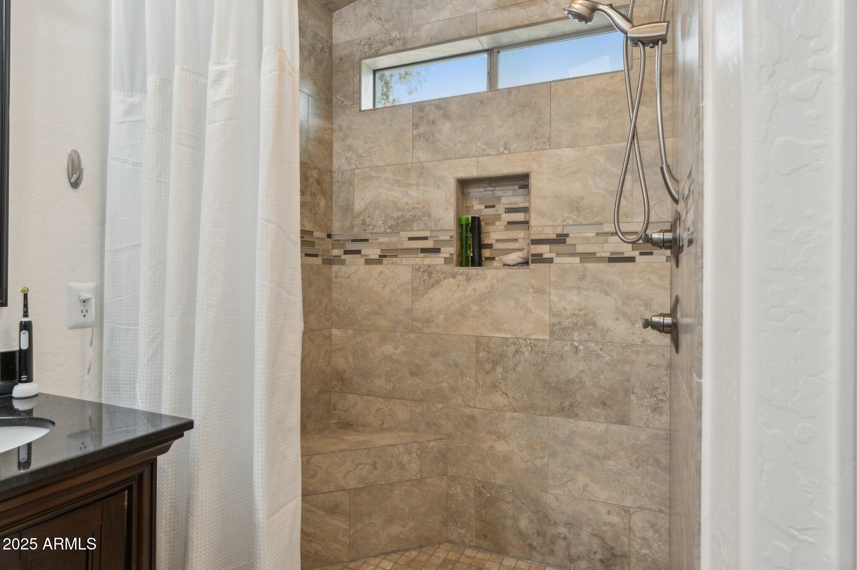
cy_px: 285
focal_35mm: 20
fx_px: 464
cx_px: 428
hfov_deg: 85.5
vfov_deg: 63.1
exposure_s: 1/40
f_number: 8
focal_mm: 19.5
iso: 320
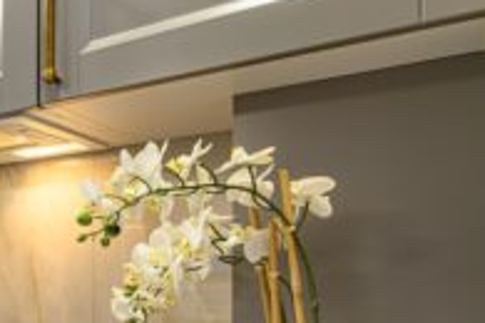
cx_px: -104
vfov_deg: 31.3
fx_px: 552
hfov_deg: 36.2
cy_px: 282
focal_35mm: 41
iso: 100
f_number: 10
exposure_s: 1/4
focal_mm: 16
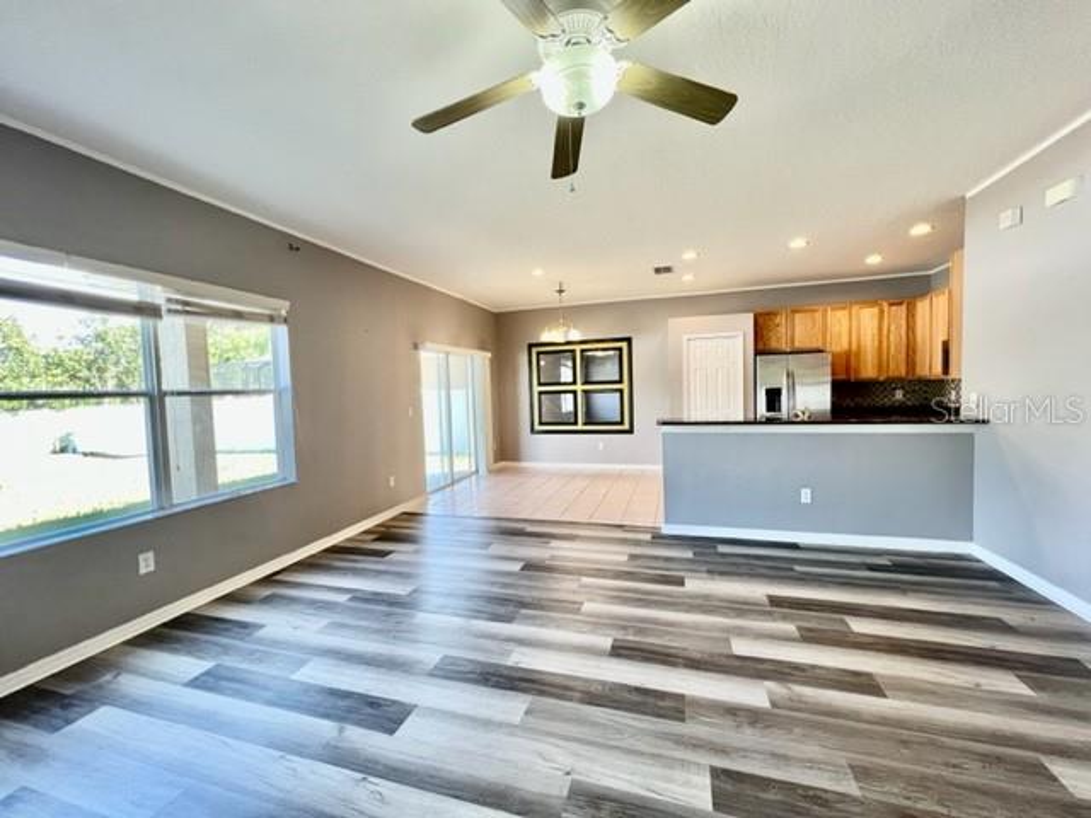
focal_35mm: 13
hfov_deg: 106.2
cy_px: 409
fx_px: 410
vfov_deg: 89.9
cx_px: 546
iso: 125
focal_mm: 1.57
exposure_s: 1/122
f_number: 1.8
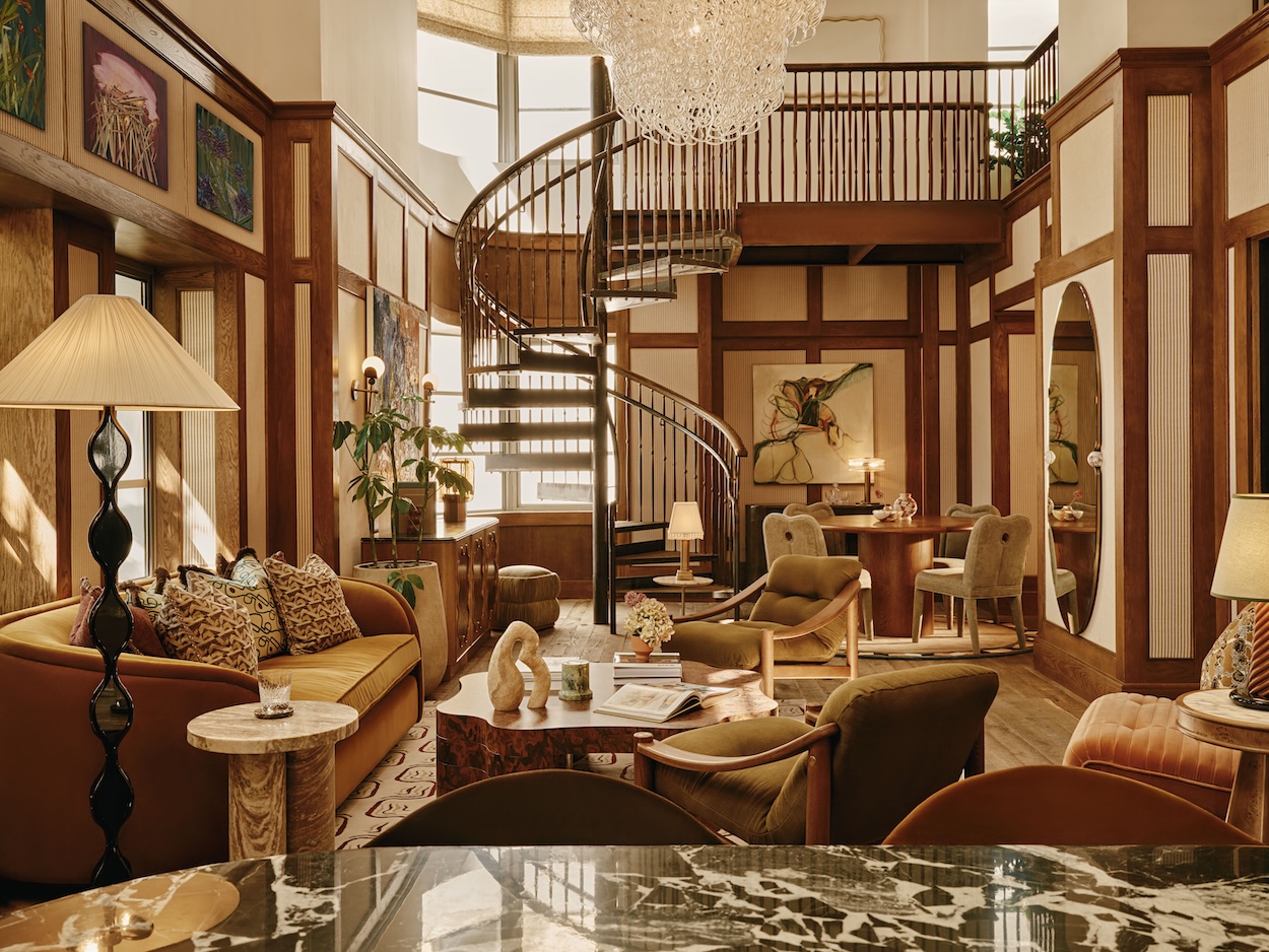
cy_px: 476
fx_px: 1100
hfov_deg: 60.0
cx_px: 634
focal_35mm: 30
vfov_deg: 46.8
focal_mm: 37.6
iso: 100
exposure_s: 1.3
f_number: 11
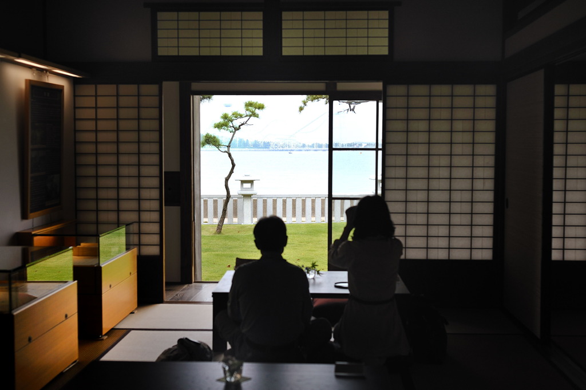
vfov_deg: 26.9
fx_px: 813
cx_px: 293
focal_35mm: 50
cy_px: 195
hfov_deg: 39.6
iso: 200
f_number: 4
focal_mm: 50
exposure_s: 1/800
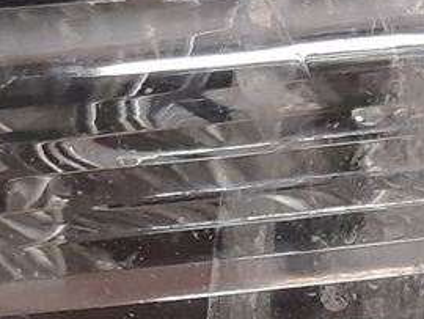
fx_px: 2415
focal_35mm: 197
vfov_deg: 7.4
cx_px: 339
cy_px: 558
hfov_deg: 10.0
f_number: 1.7
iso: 125
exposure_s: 1/50
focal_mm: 3.93
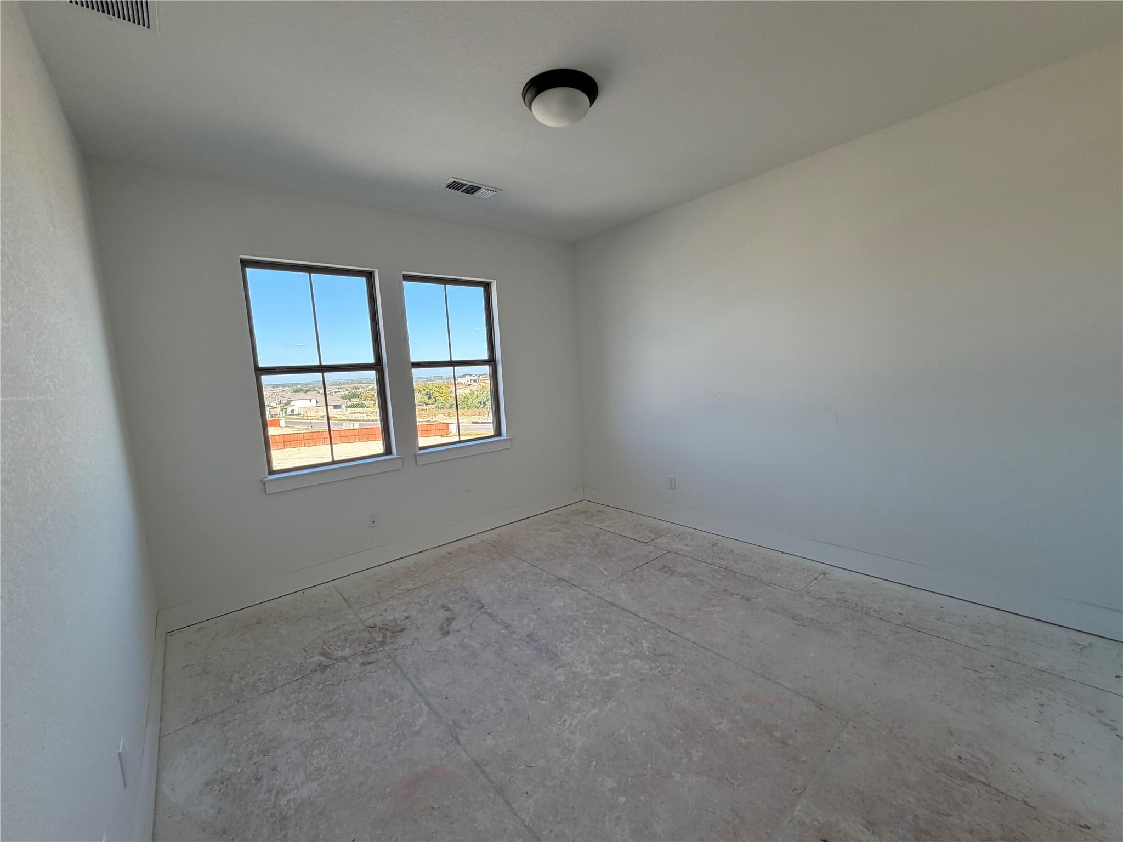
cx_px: 562
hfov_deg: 102.1
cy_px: 421
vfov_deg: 85.7
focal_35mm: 14
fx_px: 454
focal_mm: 2.22
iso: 64
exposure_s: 1/121
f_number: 2.2
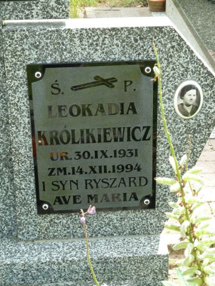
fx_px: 646
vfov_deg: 25.0
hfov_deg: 18.9
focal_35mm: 78
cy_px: 143
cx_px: 108
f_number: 4.2
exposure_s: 1/160
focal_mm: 12.8
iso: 160
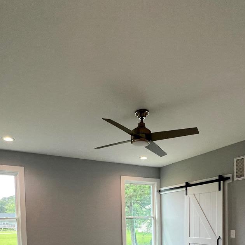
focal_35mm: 28
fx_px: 224
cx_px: 124
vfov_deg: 49.6
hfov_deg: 57.3
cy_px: 230
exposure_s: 1/120
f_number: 1.8
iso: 80
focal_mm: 1.57
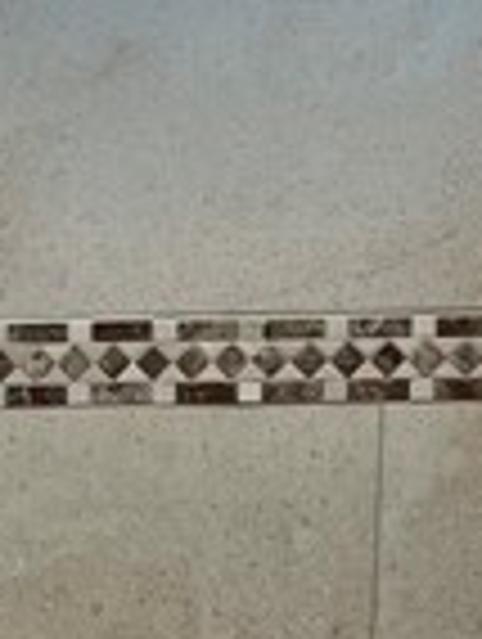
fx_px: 3461
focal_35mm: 187
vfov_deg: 10.1
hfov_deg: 7.6
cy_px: 1080
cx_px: -532
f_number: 1.6
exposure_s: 1/120
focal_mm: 5.1
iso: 64
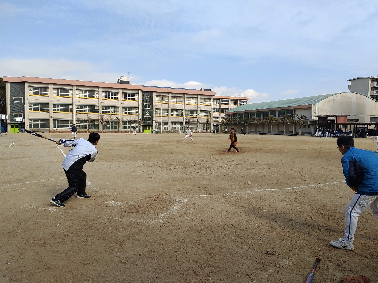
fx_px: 306
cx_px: 184
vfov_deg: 49.7
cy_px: 140
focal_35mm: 28
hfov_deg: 63.4
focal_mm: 4.71
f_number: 1.79
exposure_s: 1/2024
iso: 100
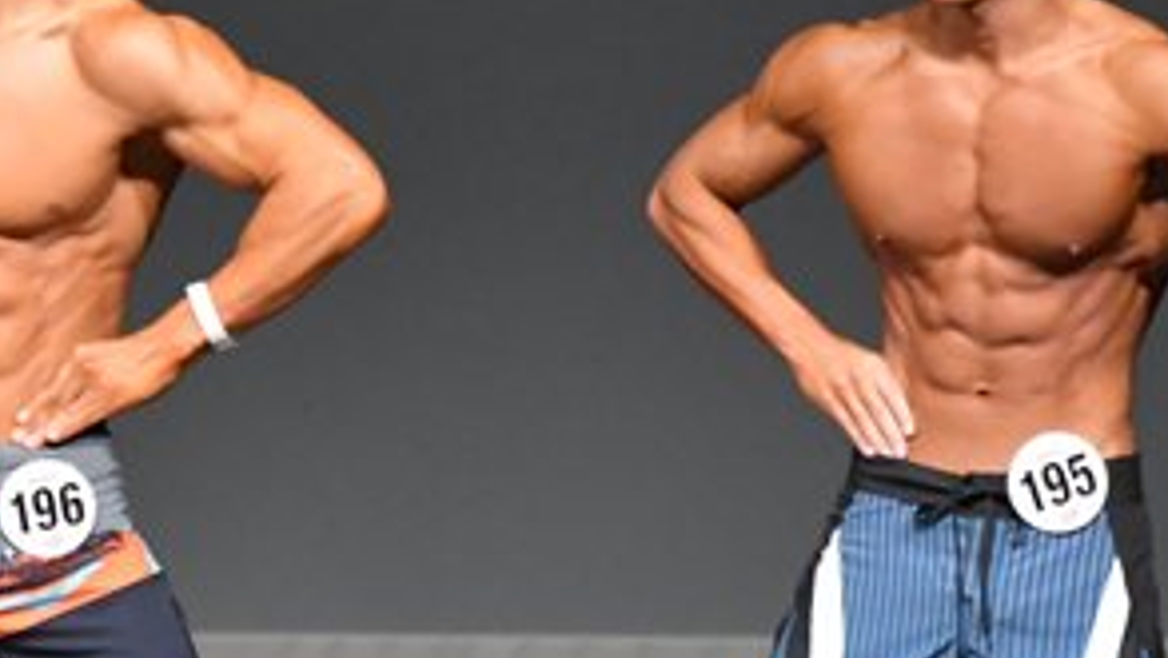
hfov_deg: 2.5
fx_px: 27014
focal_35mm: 872
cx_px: 349
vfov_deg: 1.4
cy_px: 530
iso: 5000
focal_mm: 210
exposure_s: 1/400
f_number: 5.6
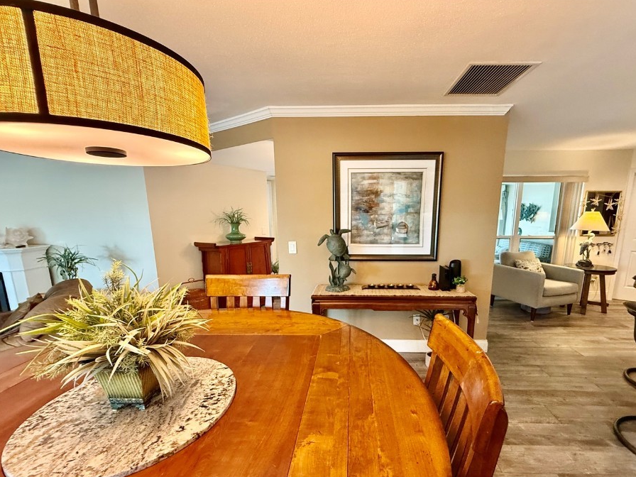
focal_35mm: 16
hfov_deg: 94.2
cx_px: 349
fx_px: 294
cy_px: 269
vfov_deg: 77.7
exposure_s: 1/60
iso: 400
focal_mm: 2.22
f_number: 2.2
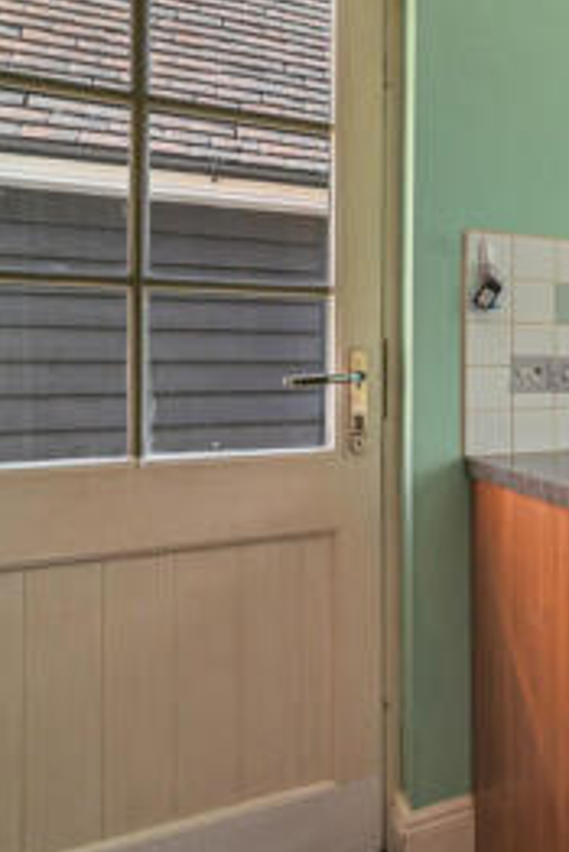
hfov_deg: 26.1
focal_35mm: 35
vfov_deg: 54.2
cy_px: 371
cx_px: 881
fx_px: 829
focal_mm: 14
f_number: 8
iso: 400
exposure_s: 1/2.5
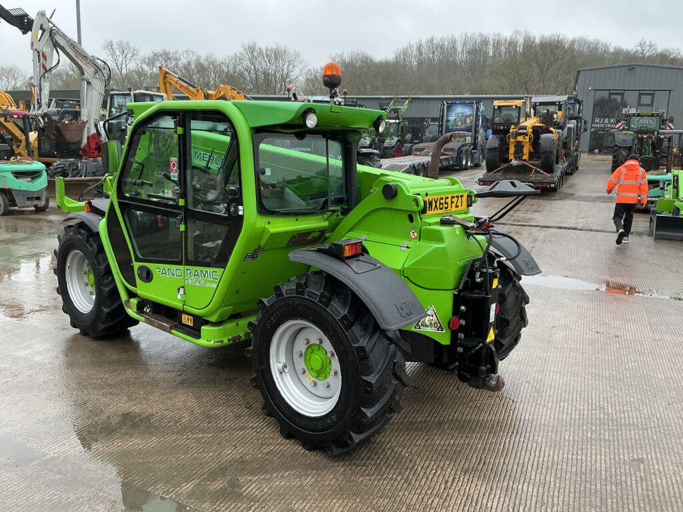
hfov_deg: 63.4
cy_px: 256
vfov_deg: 49.7
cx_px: 342
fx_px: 552
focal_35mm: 28
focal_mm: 3
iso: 25
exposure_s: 1/262
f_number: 1.8
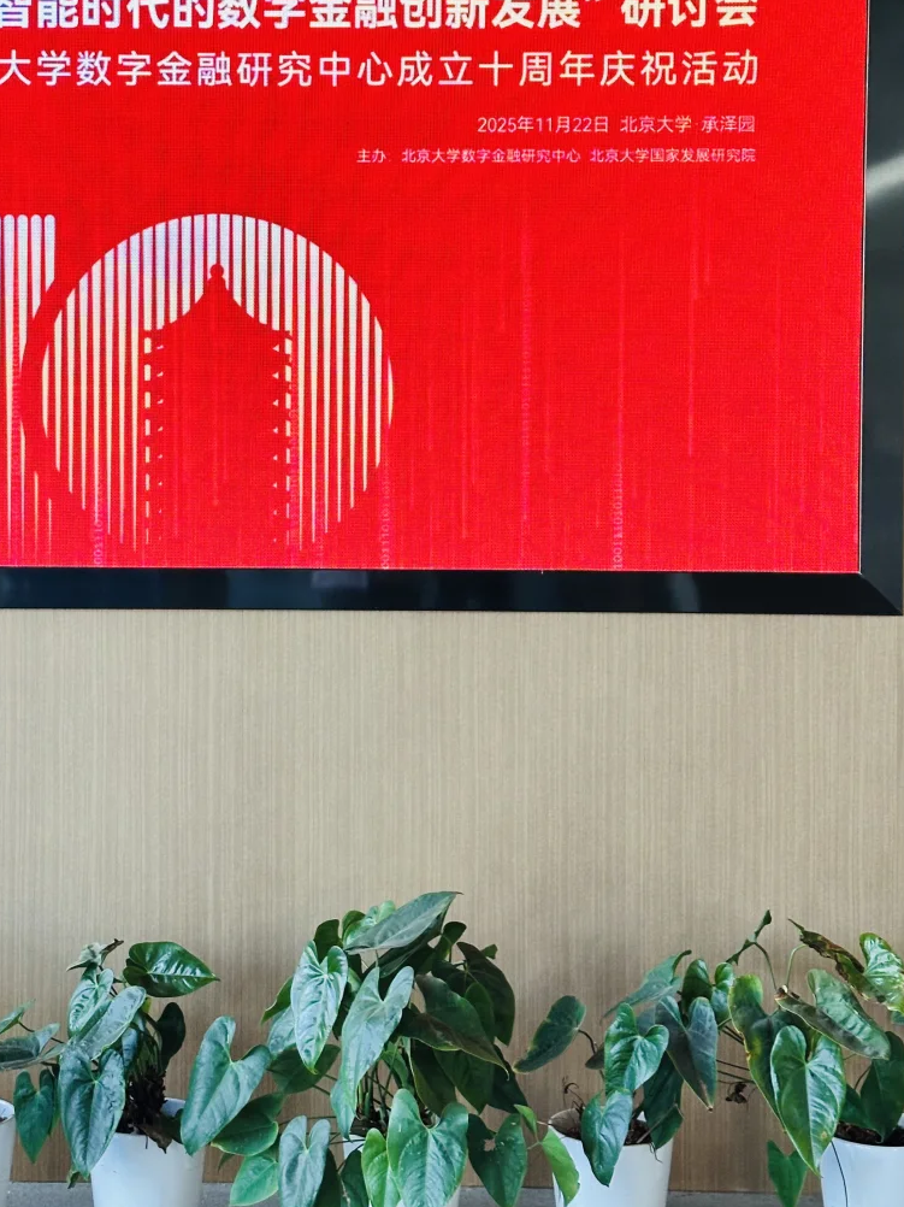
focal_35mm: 69
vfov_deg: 28.1
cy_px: 443
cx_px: 317
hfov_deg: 21.2
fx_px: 2404
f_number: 1.78
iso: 100
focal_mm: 6.86
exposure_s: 1/60
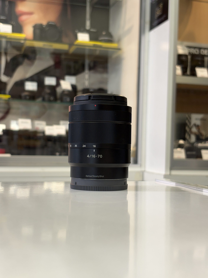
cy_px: 139
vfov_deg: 36.8
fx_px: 417
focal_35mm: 52
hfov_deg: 28.0
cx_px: 104
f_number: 1.6
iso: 25
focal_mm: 5.96
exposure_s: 1/50
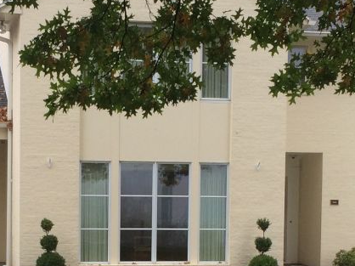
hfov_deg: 19.2
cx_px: 116
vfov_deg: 14.3
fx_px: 1045
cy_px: 263
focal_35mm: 102
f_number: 2.2
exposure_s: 1/120
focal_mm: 4.12
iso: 64
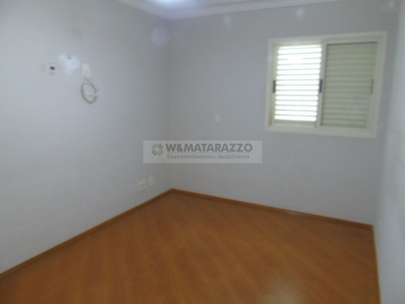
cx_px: 202
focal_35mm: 25
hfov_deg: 69.4
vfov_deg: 54.9
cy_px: 152
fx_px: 292
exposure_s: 1/5
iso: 160
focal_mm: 4.4
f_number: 3.4
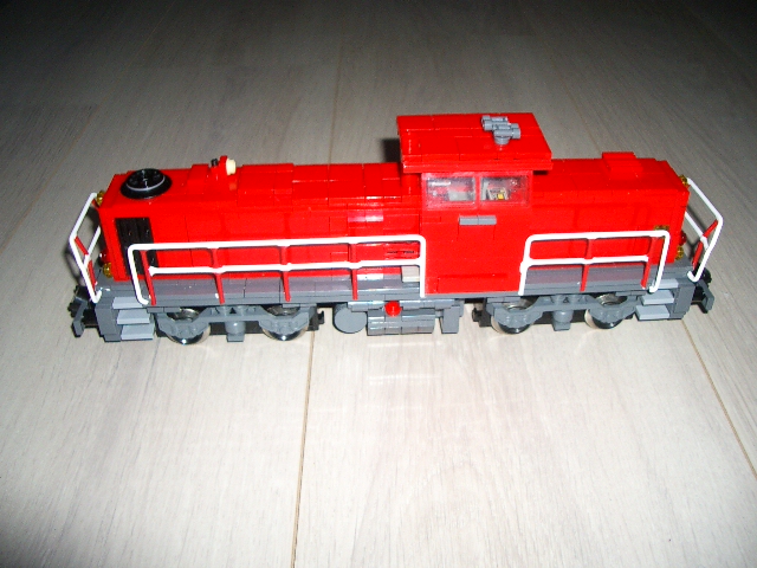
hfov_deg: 52.6
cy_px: 284
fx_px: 765
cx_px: 378
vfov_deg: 40.7
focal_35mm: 35
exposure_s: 1/40
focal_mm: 5.8
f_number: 2.6
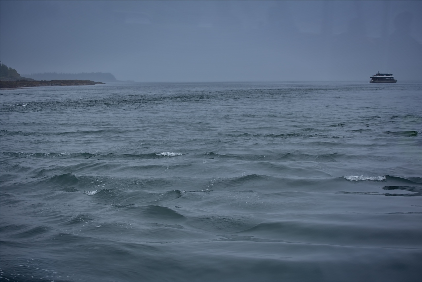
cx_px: 211
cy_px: 141
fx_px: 821
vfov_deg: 19.5
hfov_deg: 28.8
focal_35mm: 70
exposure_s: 1/250
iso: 100
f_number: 8
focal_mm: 70
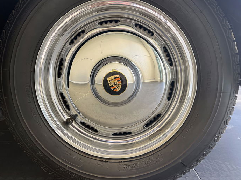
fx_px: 202
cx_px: 115
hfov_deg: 61.7
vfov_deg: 48.1
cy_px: 80
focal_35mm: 29
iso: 64
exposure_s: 1/60
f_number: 1.6
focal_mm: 5.1
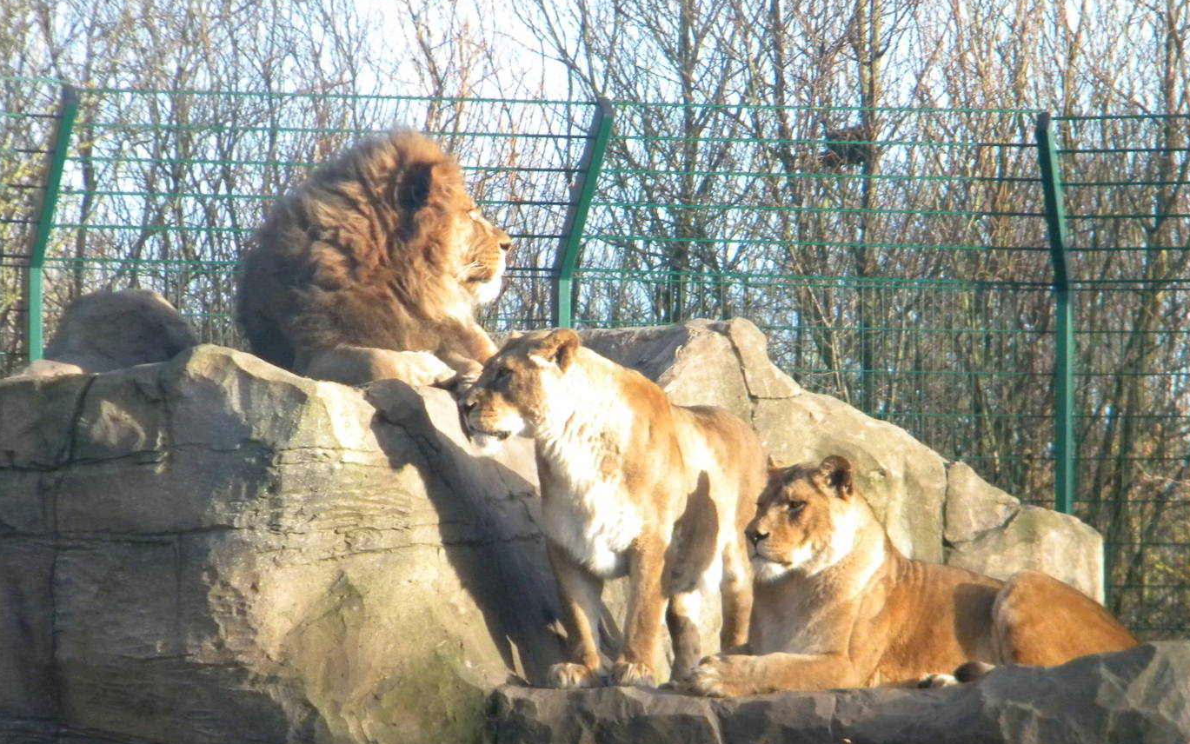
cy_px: 518
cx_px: 623
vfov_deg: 4.7
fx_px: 9082
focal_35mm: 280
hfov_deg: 7.5
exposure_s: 1/372
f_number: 5.4
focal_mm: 41
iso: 400
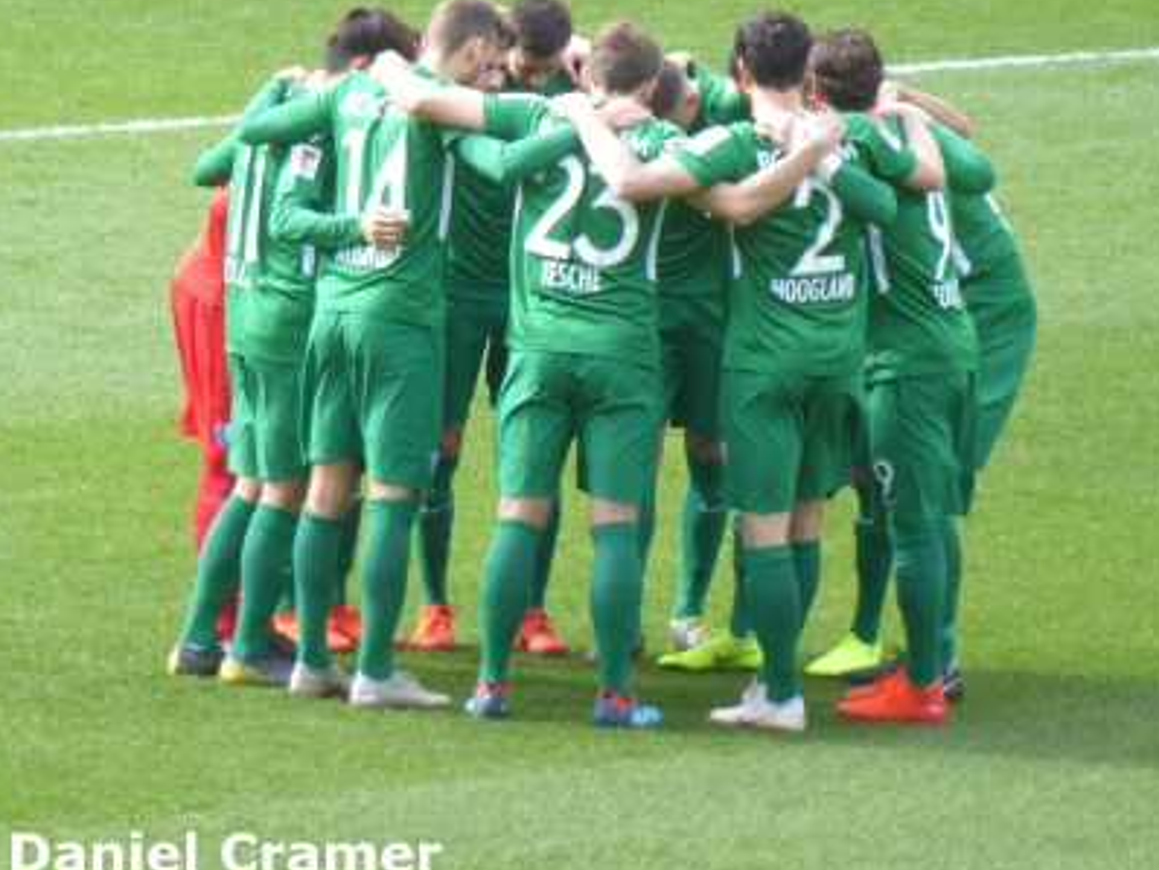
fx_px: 27270
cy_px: 399
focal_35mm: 814
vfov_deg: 1.8
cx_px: 574
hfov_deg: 2.4
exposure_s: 1/125
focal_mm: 129
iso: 250
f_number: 6.4
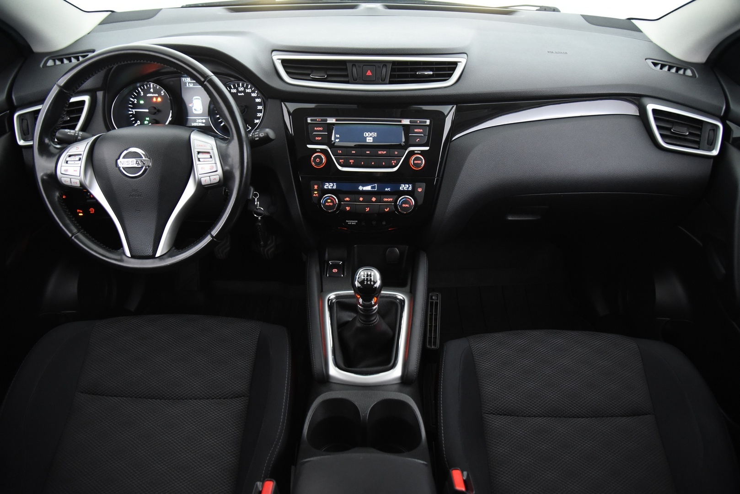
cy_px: 247
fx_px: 493
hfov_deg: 73.7
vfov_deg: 53.2
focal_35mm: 24
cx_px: 370
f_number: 4
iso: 4000
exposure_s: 1/20
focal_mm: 24
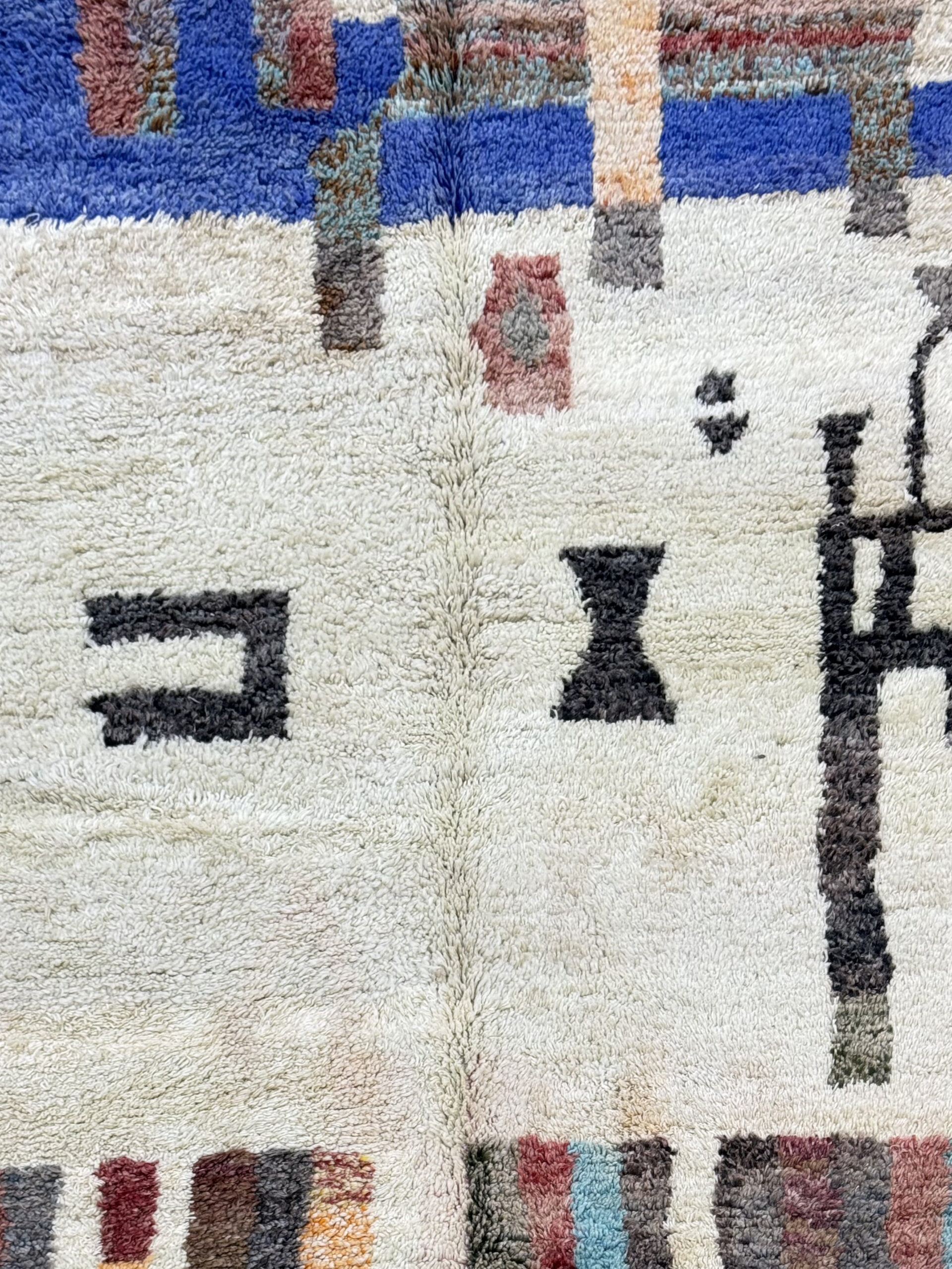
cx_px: 476
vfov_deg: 39.7
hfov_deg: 30.3
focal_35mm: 48
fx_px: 1760
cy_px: 634
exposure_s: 1/50
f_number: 1.78
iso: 125
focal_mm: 6.76
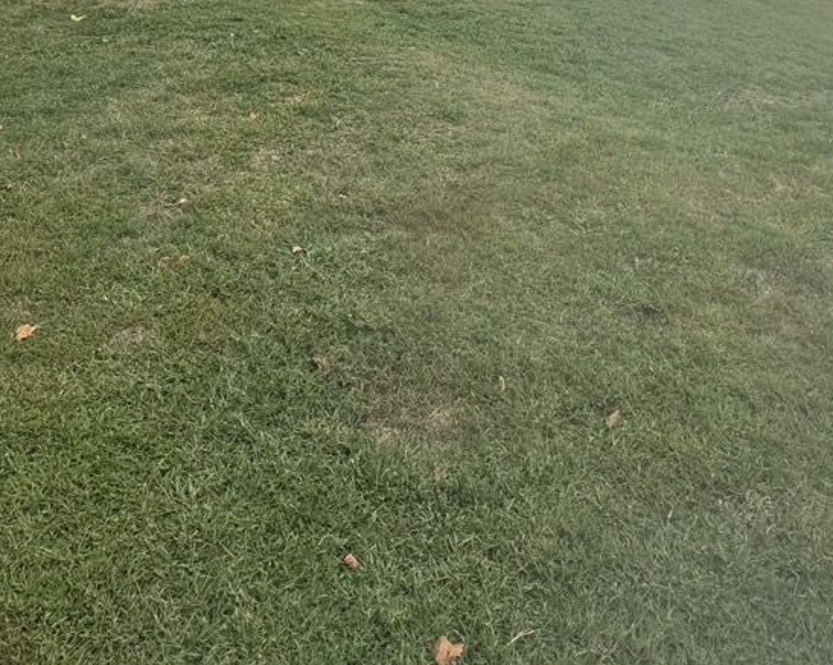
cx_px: 484
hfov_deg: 55.4
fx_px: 788
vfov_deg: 38.8
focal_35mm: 32
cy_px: -44
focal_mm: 2.22
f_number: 2.2
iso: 50
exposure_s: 1/1126
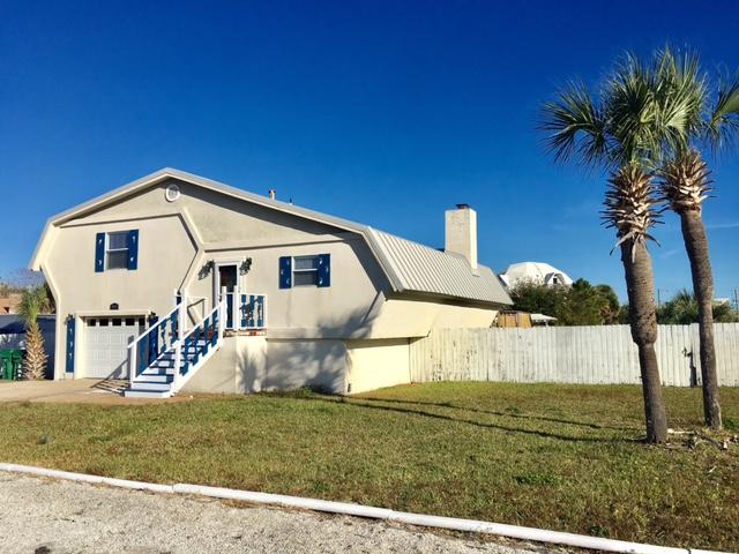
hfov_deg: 61.7
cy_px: 277
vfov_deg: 48.2
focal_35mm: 29
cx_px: 370
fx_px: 619
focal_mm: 4.15
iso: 25
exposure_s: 1/3205
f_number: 2.2
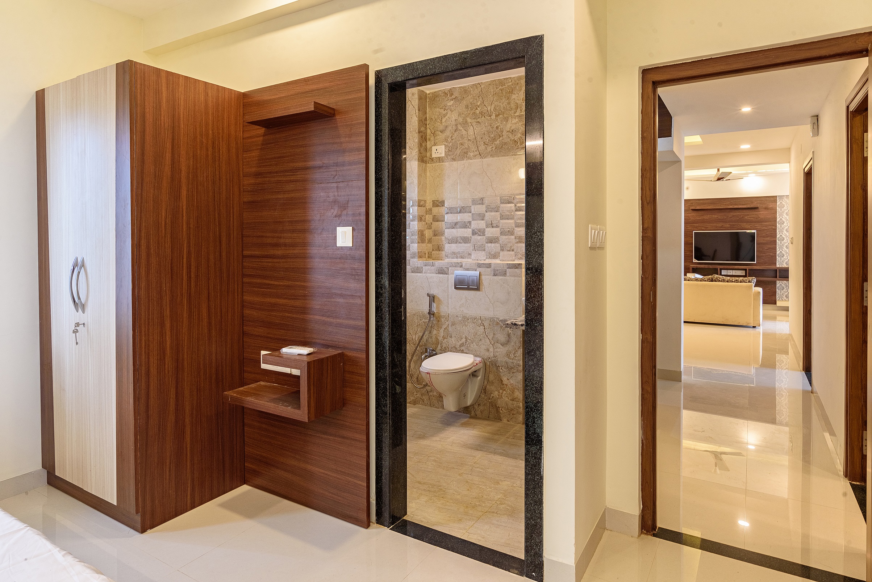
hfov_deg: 84.0
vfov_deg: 62.0
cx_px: 436
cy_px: 291
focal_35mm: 20
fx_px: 485
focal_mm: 20
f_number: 11
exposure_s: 1/4
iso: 320
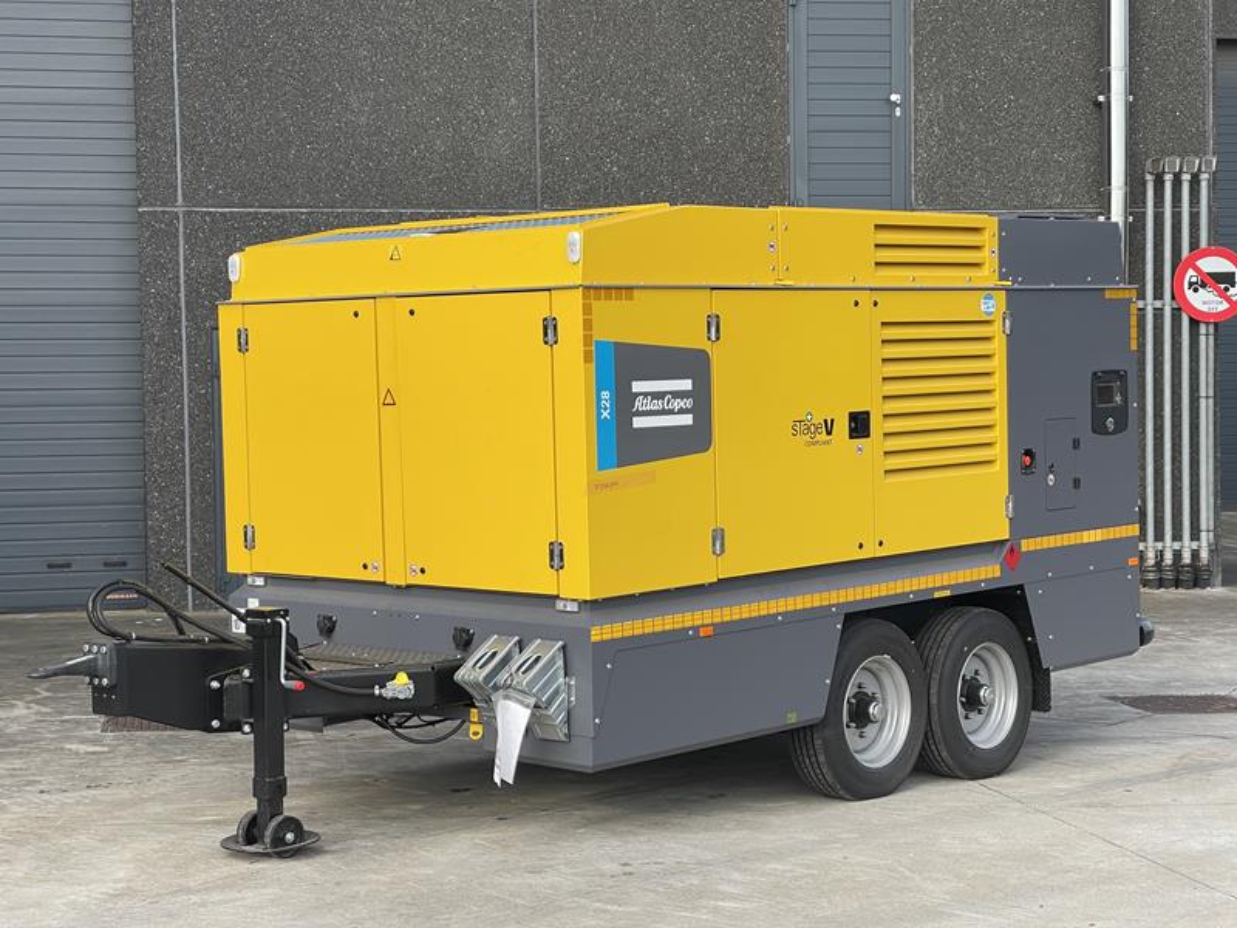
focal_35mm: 64
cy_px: 464
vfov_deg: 22.9
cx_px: 618
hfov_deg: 30.3
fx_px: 2287
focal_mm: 7.5
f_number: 2.2
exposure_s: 1/444
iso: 20
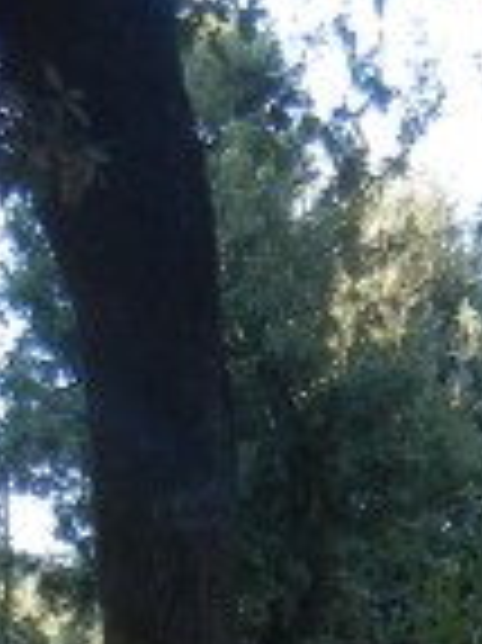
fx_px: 2994
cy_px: 1347
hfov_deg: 9.2
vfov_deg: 11.0
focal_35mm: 161
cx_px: 464
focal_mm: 5.4
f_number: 3.5
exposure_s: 1/86.3
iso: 160
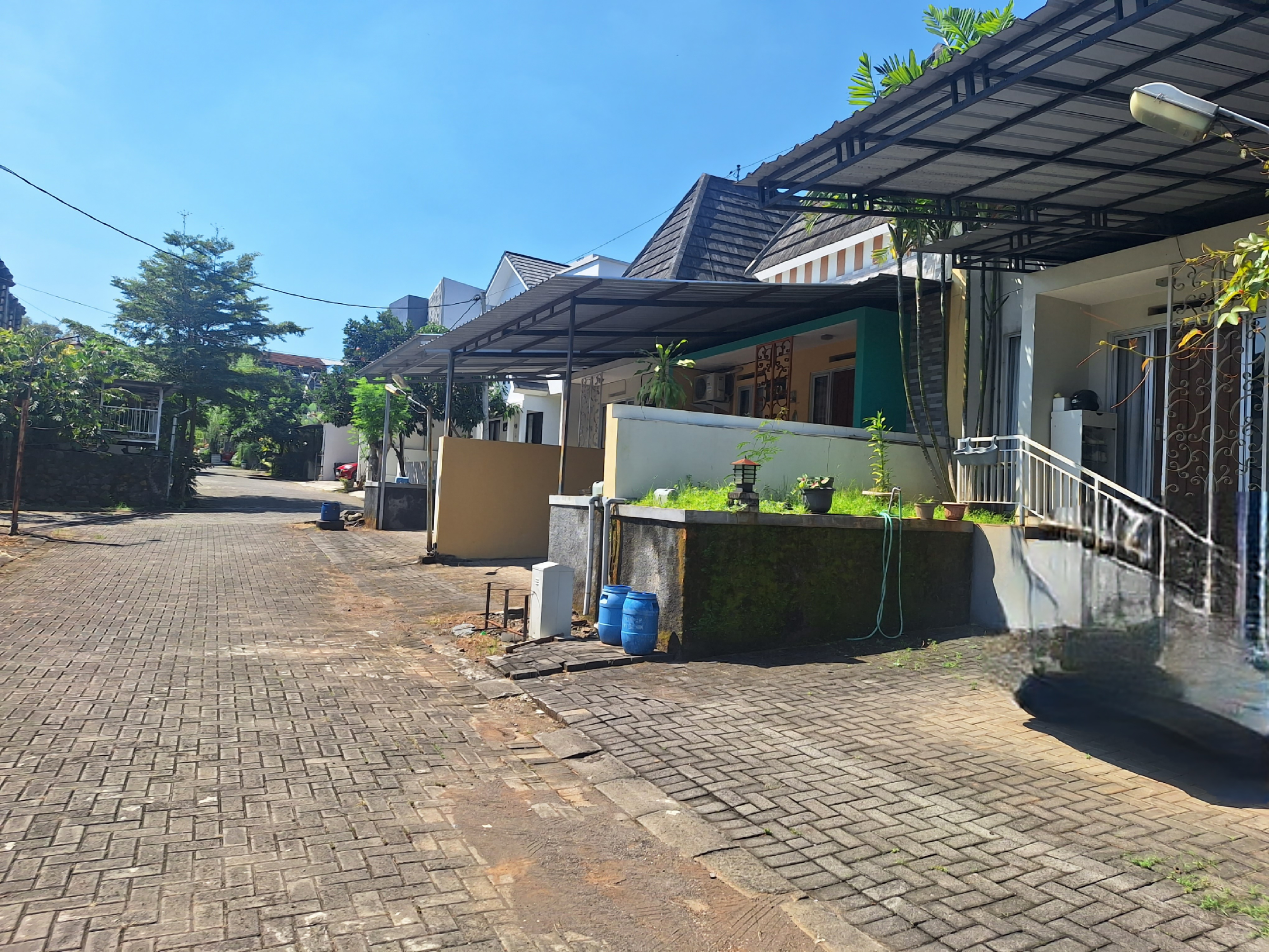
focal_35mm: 23
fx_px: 843
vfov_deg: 58.9
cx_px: 634
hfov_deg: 73.9
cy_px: 476
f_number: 1.8
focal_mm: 5.54
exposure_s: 1/3333
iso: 40
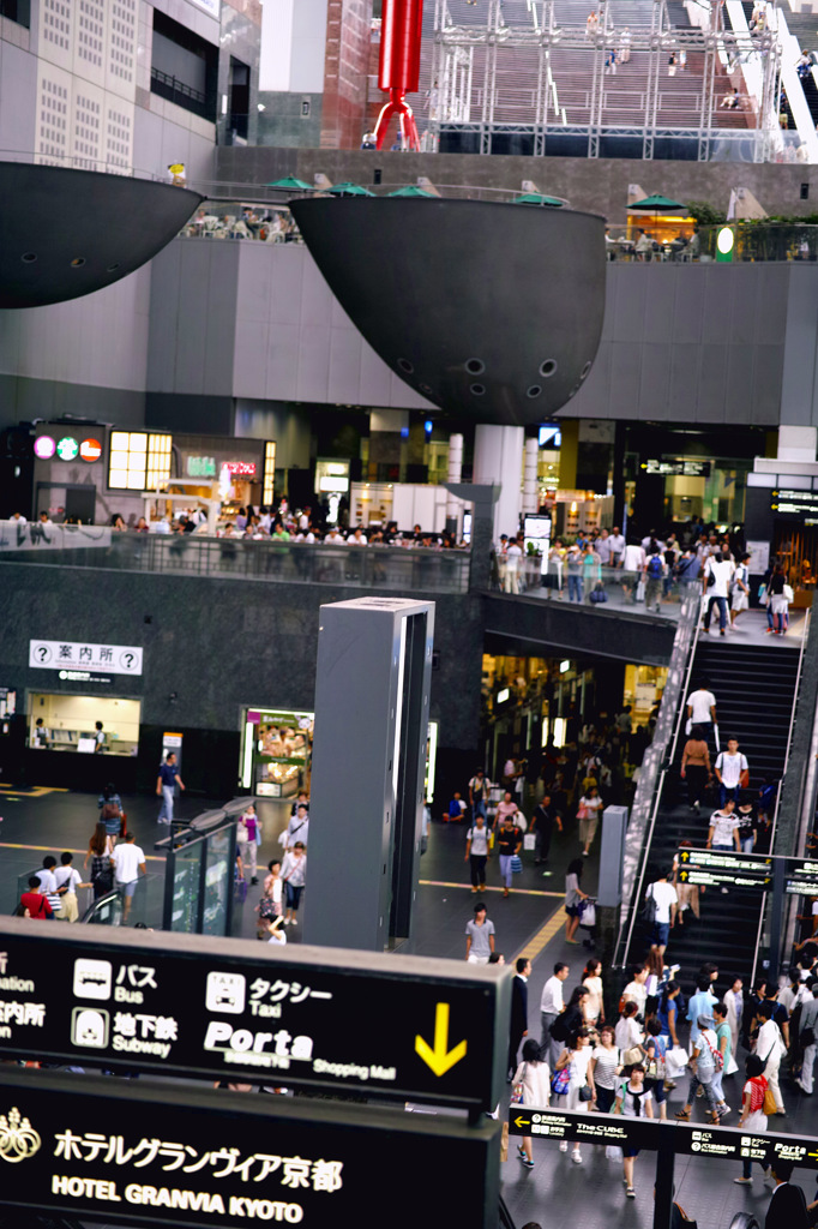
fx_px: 2558
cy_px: 614
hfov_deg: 18.2
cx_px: 409
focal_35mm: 75
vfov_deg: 27.0
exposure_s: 1/60
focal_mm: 50
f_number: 2.8
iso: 200
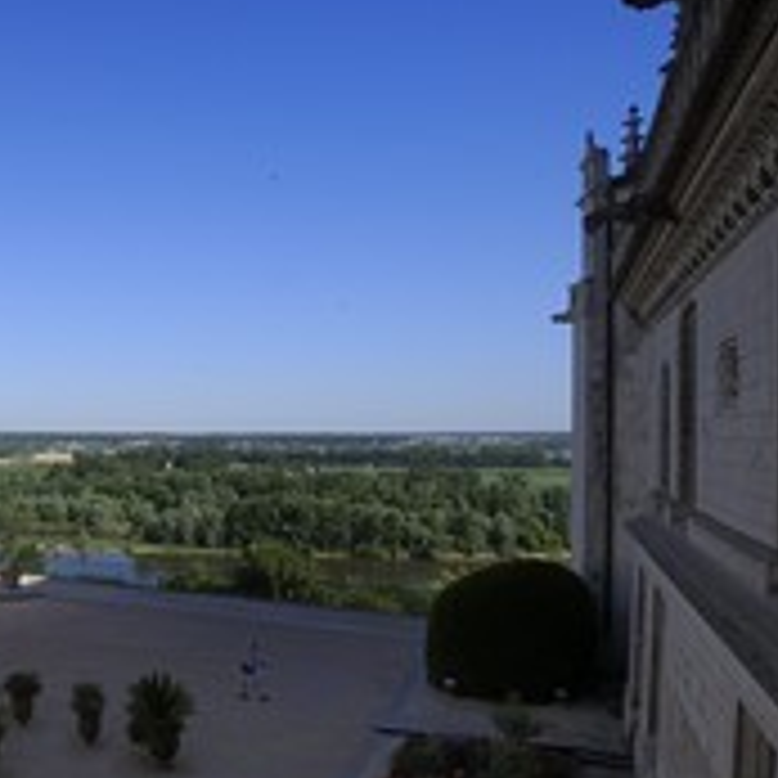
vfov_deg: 52.3
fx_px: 788
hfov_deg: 43.5
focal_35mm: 31
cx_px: -31
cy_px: 450
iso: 200
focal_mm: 15
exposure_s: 1/160
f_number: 16
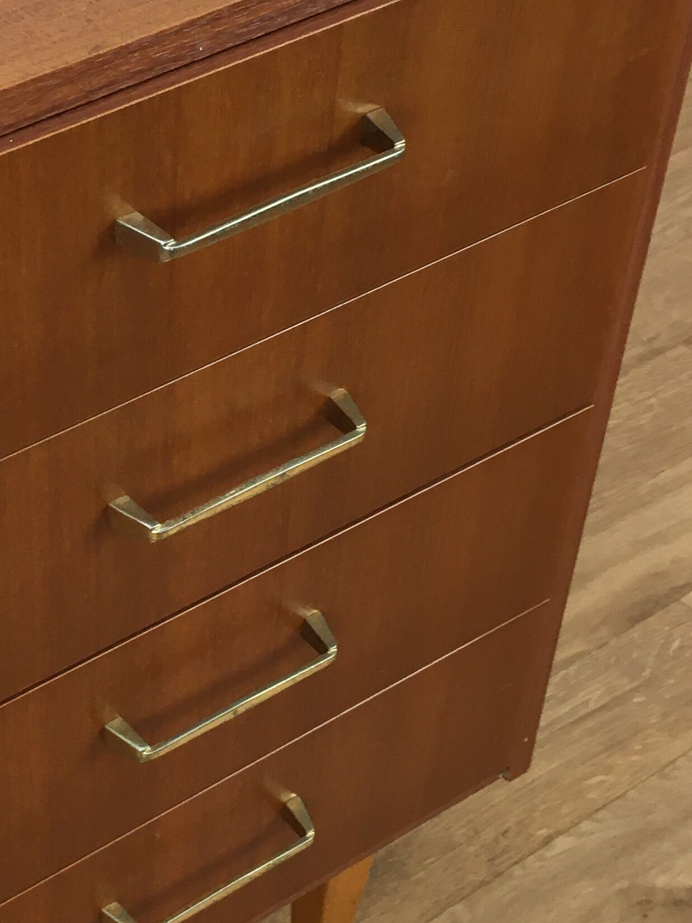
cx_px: -63
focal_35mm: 71
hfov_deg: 19.8
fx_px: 1893
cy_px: 409
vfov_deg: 27.4
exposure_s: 1/33
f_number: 2.2
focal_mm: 4.15
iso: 32
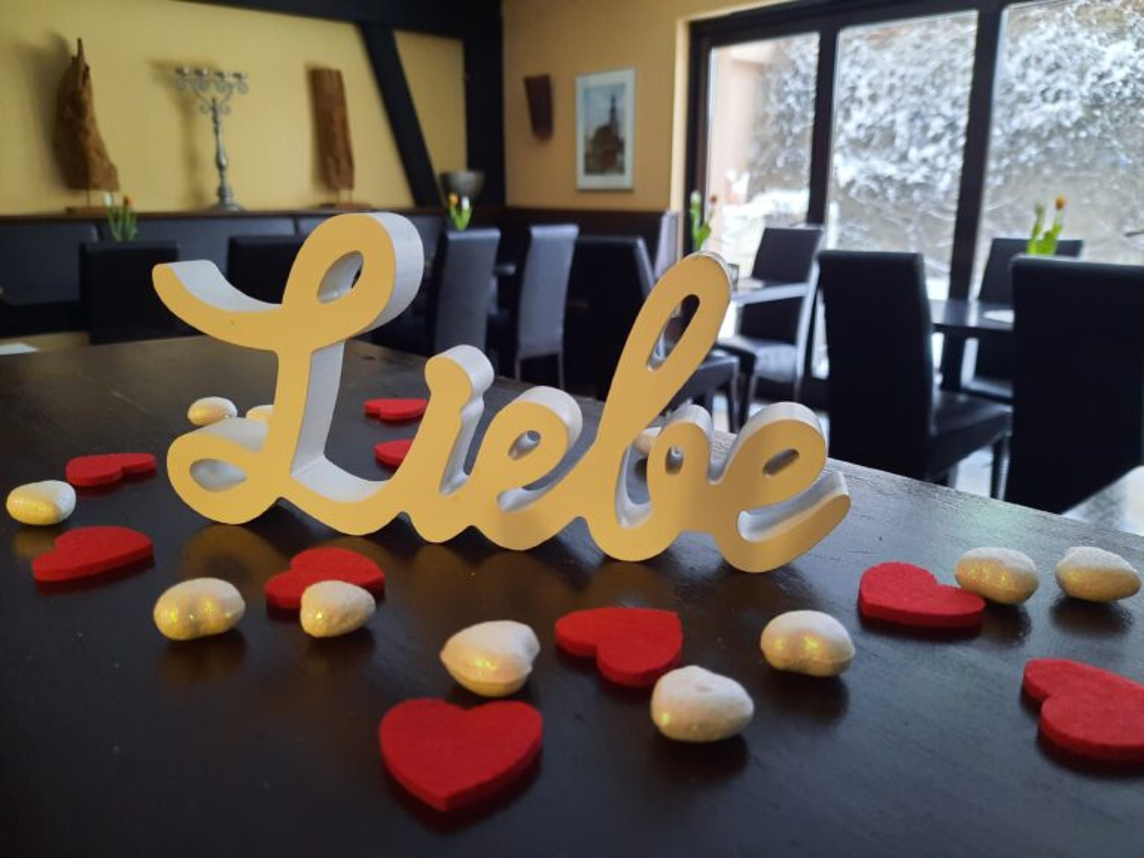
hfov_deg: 69.4
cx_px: 572
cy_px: 429
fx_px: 826
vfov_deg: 54.9
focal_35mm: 25
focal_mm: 4.6
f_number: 2
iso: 400
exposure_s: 1/25
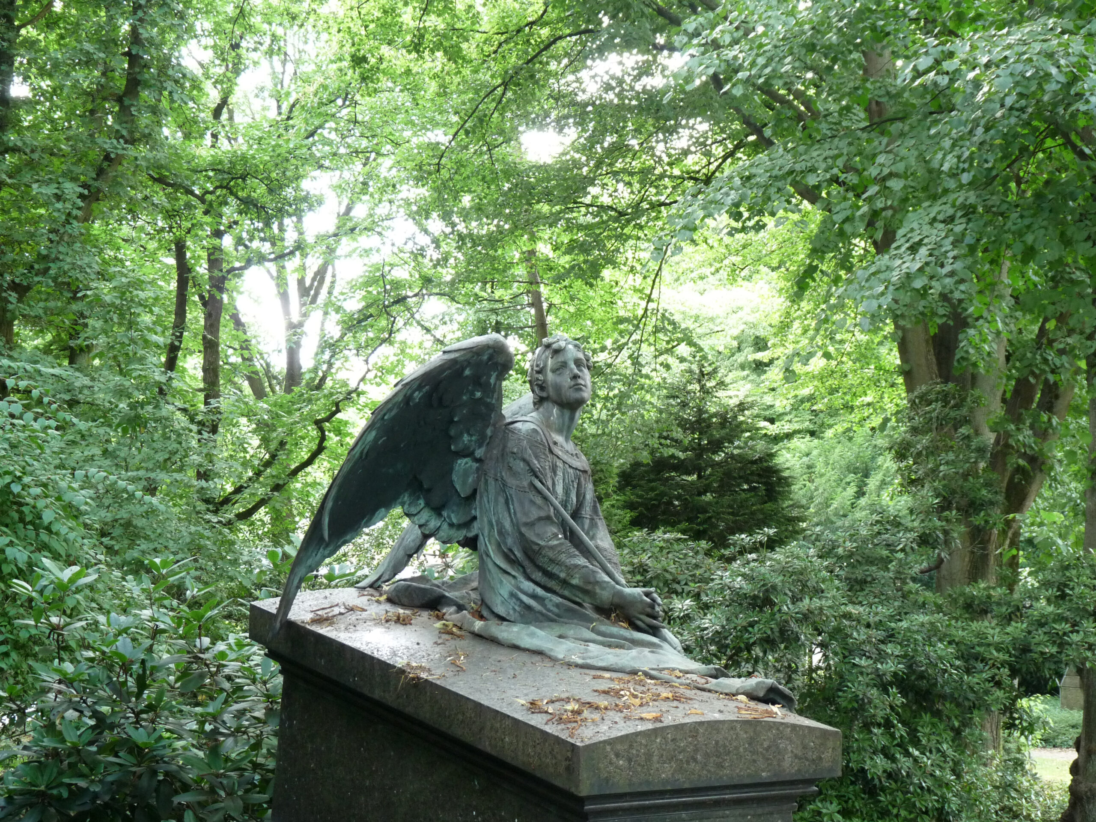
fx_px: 1931
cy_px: 411
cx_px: 548
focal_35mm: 61
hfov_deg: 31.7
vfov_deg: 24.0
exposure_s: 1/30
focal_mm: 10.8
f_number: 3.2
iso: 320
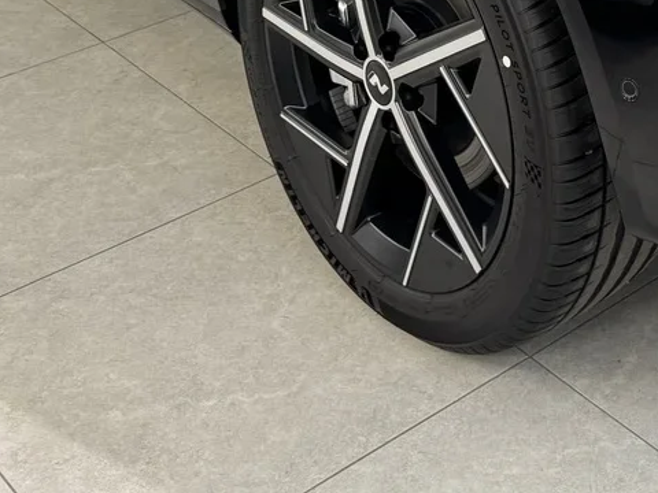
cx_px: 577
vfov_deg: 16.5
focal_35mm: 80
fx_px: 1521
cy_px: -283
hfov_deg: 23.8
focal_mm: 6.76
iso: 160
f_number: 1.78
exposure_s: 1/50
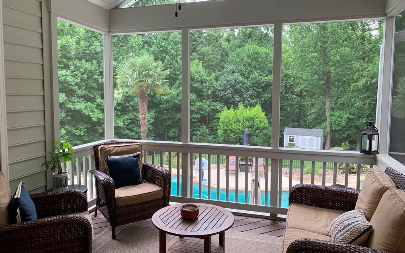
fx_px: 309
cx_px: 203
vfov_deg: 44.5
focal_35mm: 28
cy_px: 119
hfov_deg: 66.5
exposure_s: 1/60
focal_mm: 4.25
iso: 64
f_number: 1.8
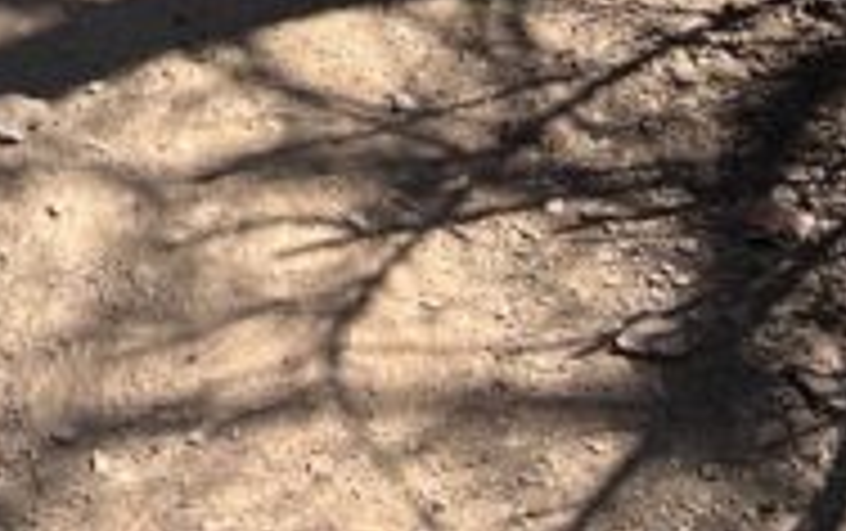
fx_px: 3463
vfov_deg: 7.7
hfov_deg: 13.6
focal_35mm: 150
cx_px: -122
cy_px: -1048
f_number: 1.5
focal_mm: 5.7
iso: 50
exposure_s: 1/1838
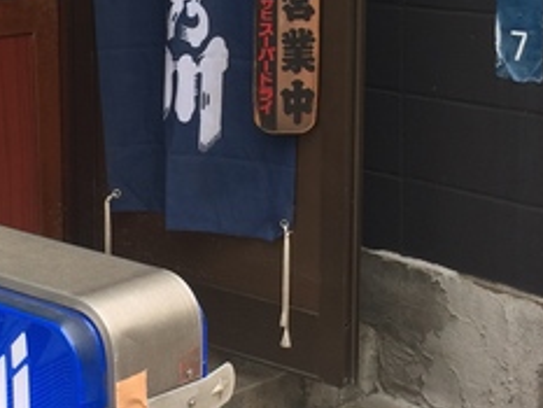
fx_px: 1303
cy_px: 120
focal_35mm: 83
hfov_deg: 23.3
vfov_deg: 17.7
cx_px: 137
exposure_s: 1/120
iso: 50
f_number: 2.2
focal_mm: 4.15
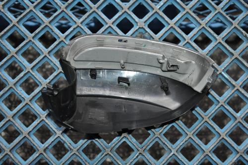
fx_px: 464
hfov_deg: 29.9
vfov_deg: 20.1
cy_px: 82
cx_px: 124
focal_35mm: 68
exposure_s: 1/60
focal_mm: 45
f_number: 4.8
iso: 800
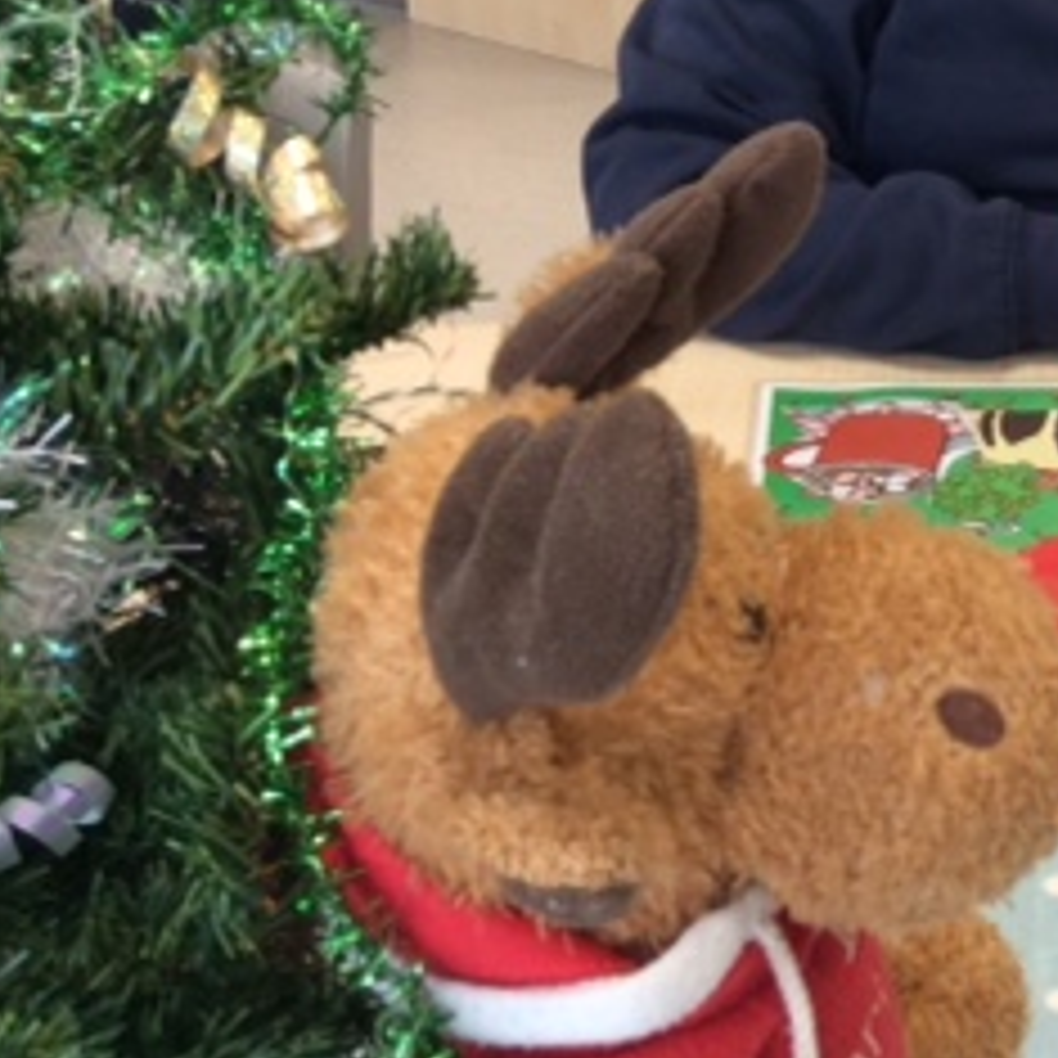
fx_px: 2663
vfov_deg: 22.0
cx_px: 1026
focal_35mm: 77
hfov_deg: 21.8
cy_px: 126
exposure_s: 1/25
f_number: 2.4
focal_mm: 3.3
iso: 40
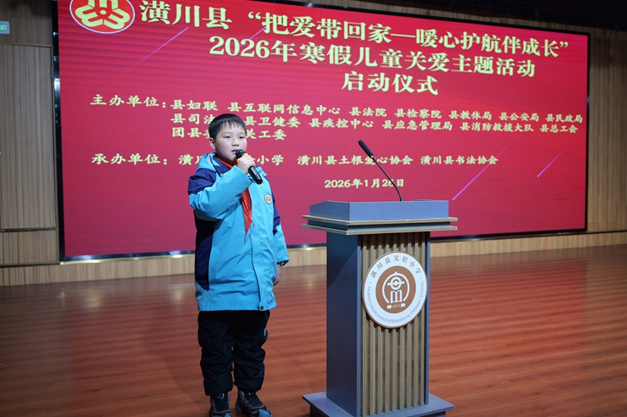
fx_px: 592
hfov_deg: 55.8
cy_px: 208
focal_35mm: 34
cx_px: 314
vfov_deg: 38.9
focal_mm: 34
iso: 800
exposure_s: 1/160
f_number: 2.8
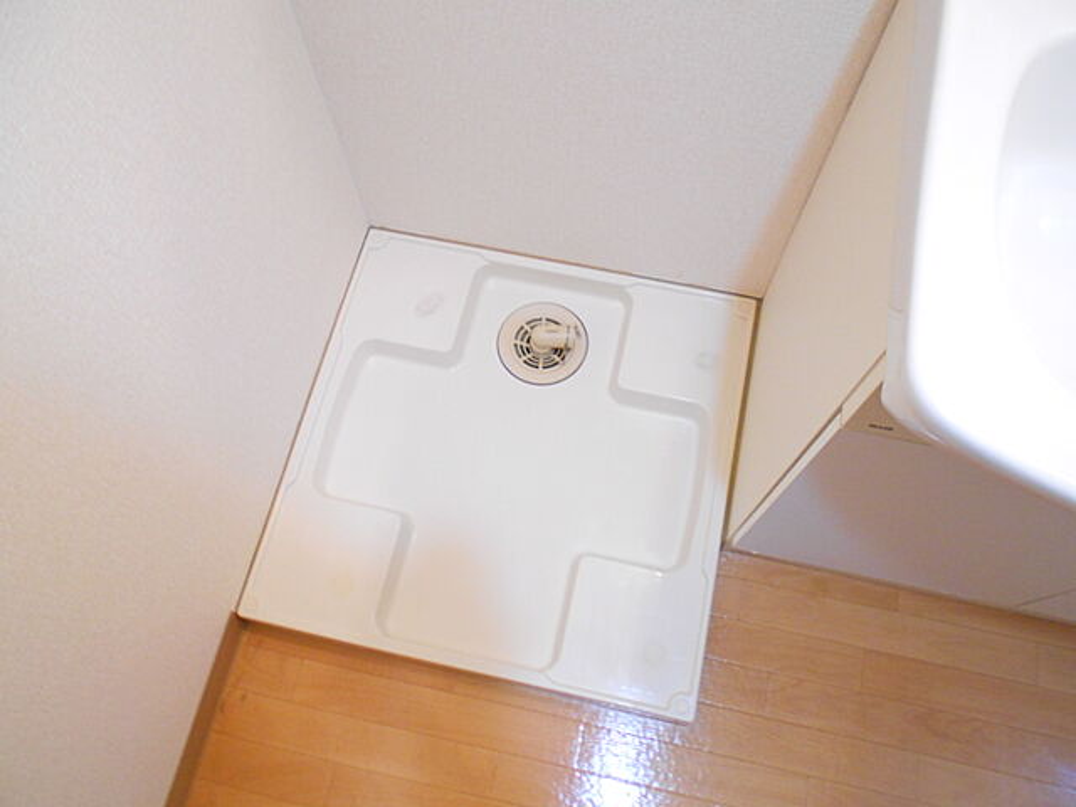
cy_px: 404
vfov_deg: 53.1
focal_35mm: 26
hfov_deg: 67.3
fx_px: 808
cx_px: 538
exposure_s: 1/20
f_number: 3.2
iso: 400
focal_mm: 4.6
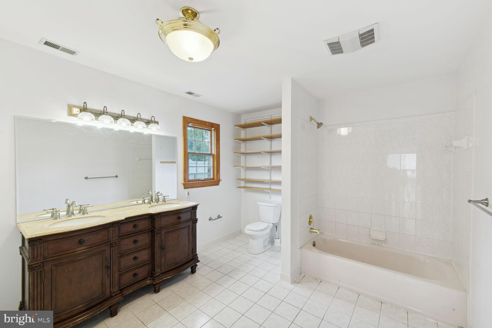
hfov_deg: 104.3
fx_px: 191
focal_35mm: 14
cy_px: 164
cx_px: 246
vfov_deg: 81.2
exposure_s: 1/8
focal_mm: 14
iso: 200
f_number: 11
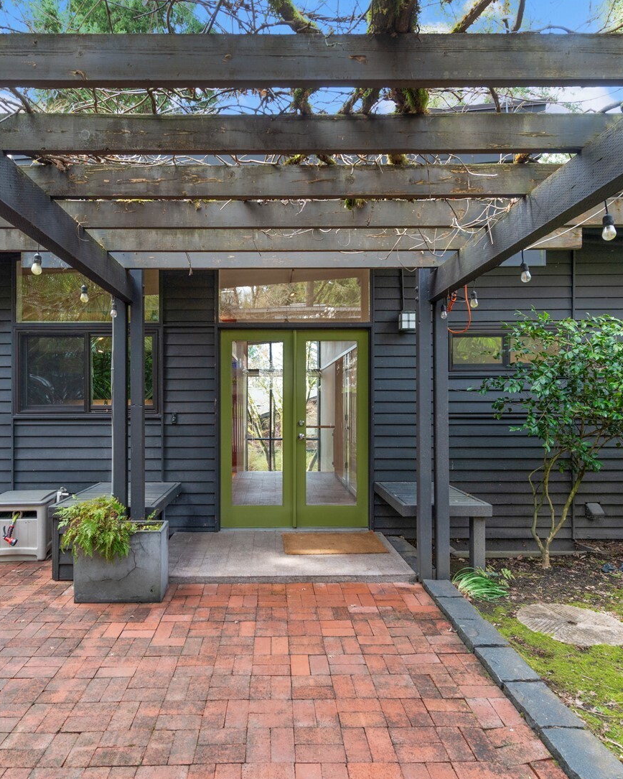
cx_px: 273
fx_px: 507
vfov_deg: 75.0
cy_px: 402
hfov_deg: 62.9
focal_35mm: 22
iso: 640
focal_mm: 15
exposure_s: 1/100
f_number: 7.1
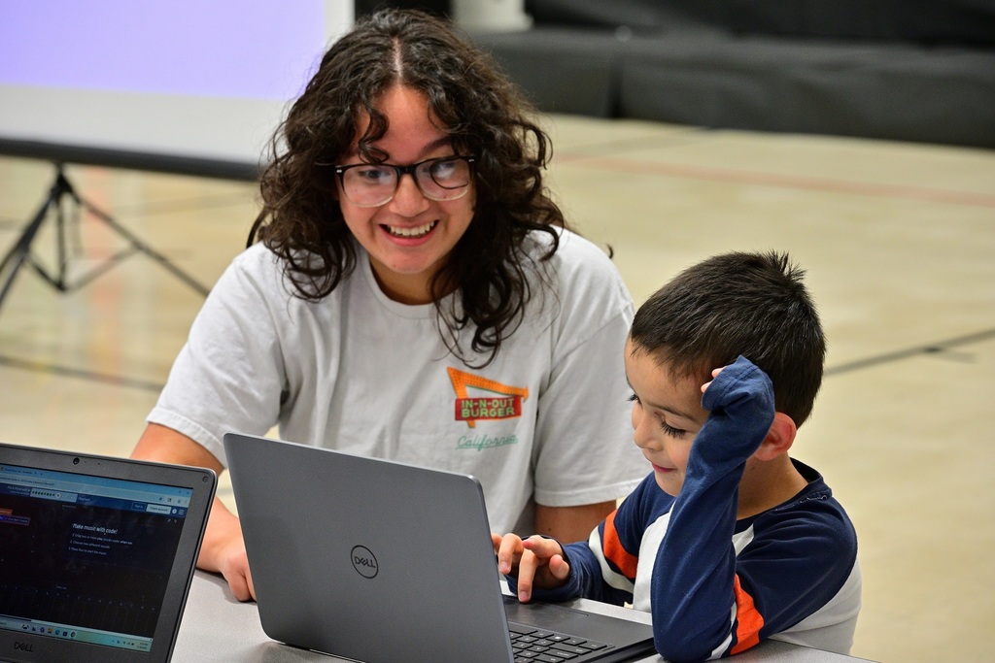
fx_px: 3040
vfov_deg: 12.5
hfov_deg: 18.6
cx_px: 498
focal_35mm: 110
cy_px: 332
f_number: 6.3
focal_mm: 110
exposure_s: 1/80
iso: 1600
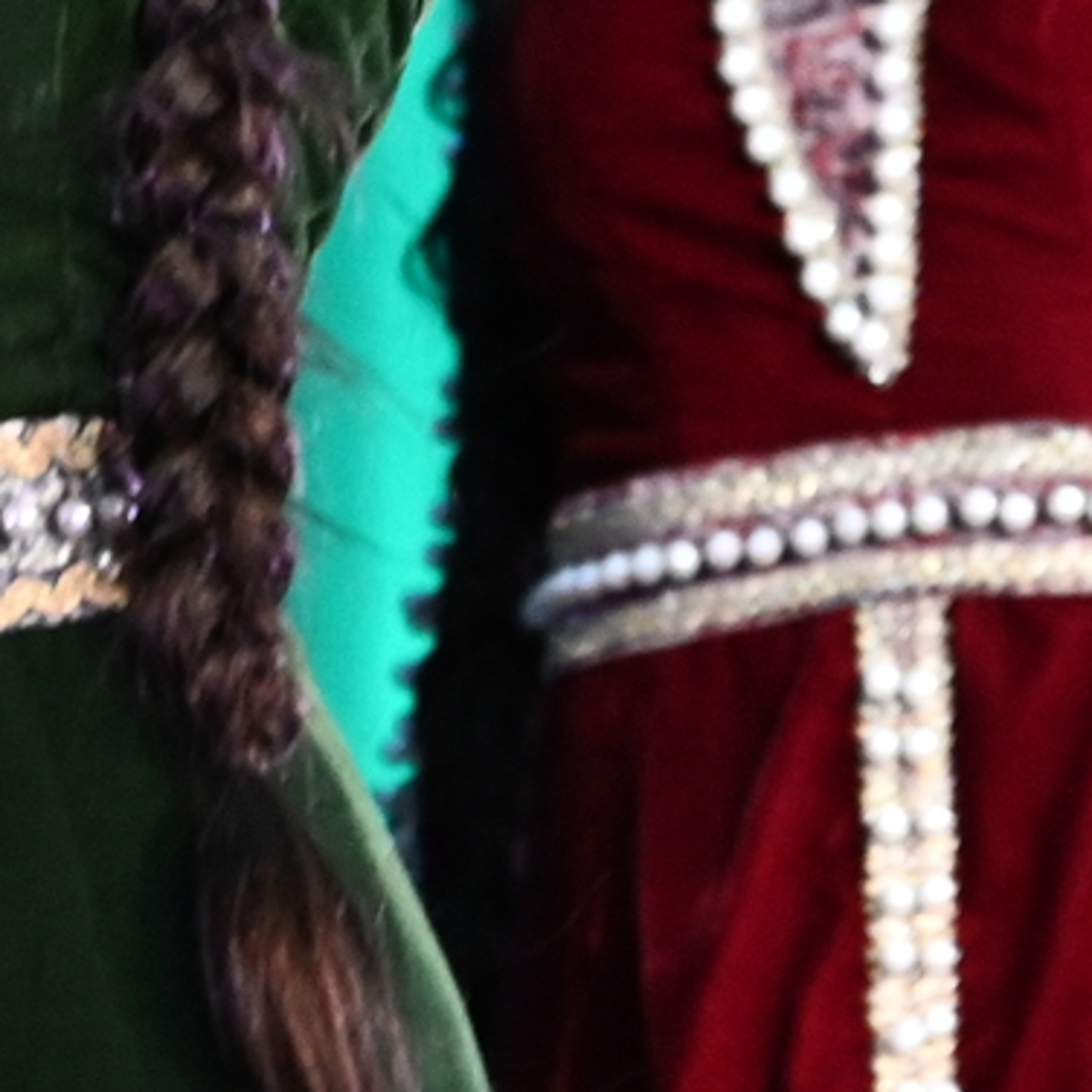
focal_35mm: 1366
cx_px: 807
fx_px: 48753
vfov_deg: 1.3
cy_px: -436
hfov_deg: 1.3
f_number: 3.2
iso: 2000
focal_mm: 200
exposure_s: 1/400
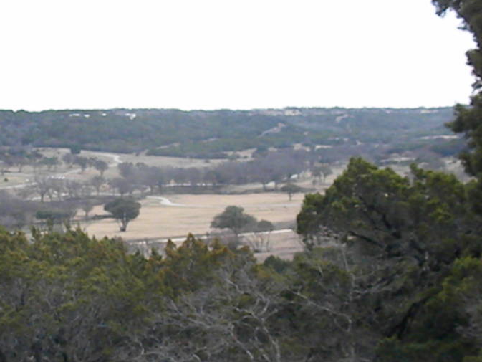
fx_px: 1226
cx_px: 64
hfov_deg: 21.8
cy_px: 231
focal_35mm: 88
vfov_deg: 16.8
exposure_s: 1/351
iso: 640
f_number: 10
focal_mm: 6.6
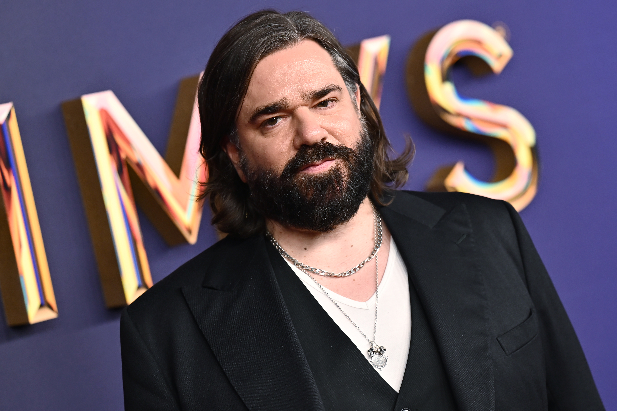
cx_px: 308
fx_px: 3204
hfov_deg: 11.0
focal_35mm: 187
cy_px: 206
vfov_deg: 7.3
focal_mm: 125
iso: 640
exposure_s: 1/250
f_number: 3.2
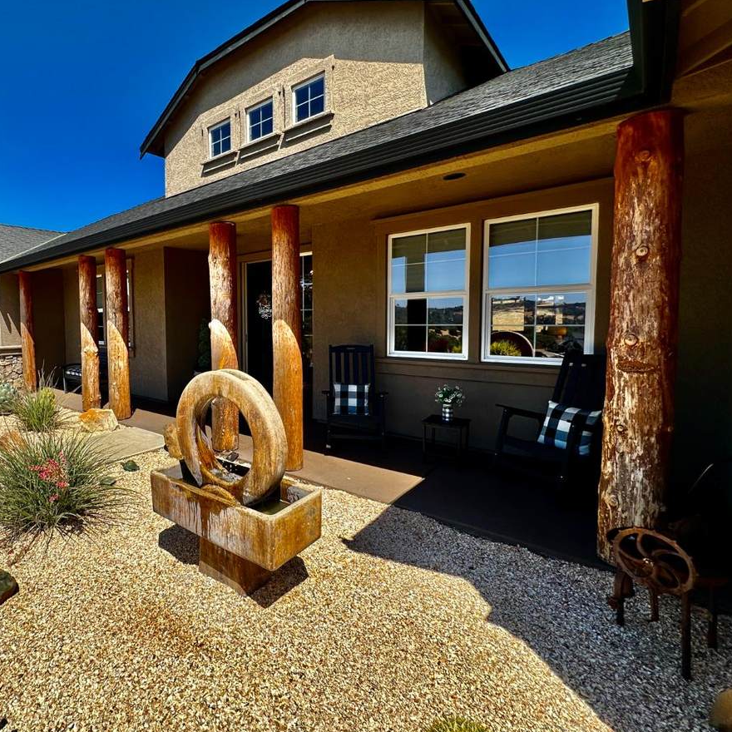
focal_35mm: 18
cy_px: 343
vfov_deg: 80.6
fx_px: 431
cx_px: 209
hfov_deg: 76.4
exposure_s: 1/1453
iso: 40
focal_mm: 2.22
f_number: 2.2
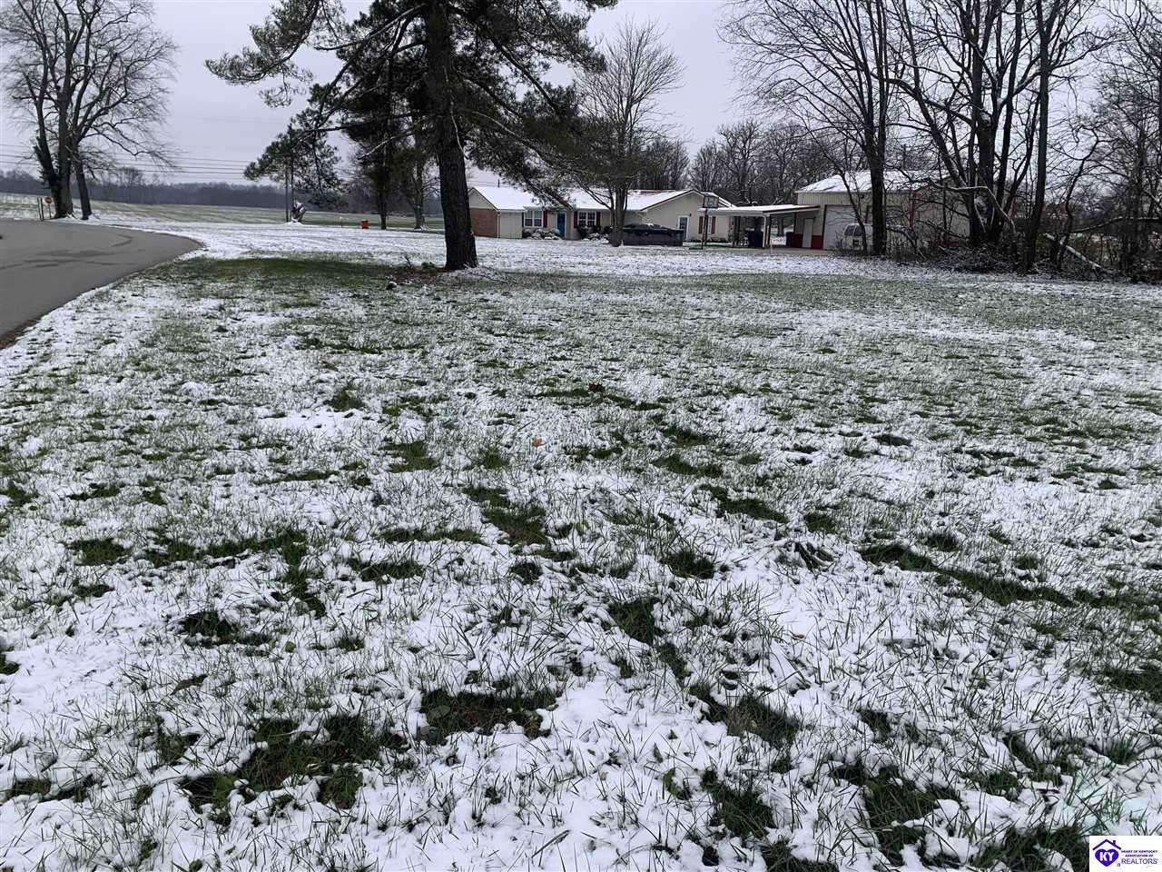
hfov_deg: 67.3
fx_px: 873
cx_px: 581
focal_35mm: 26
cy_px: 436
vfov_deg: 53.1
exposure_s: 1/1332
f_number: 1.8
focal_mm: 4.25
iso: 25
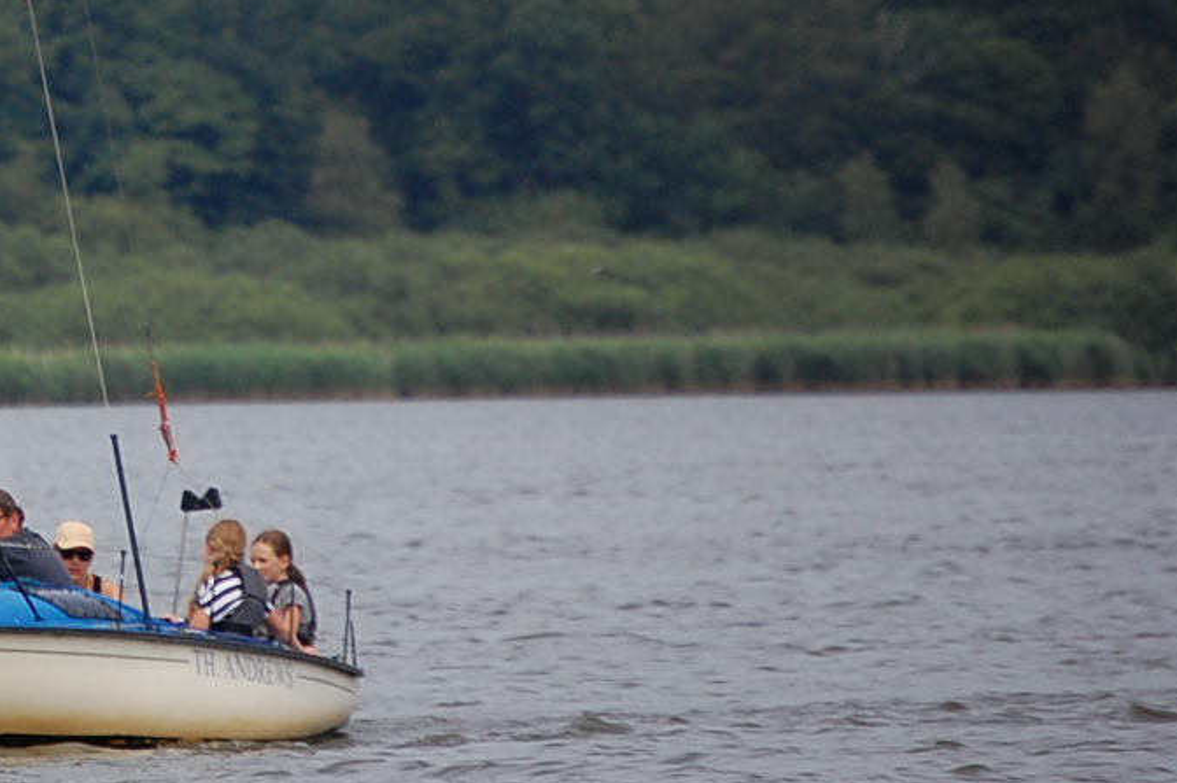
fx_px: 19181
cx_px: -100
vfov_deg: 2.3
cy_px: 77
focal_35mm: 587
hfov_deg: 3.5
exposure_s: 1/2000
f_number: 5.6
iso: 400
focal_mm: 175
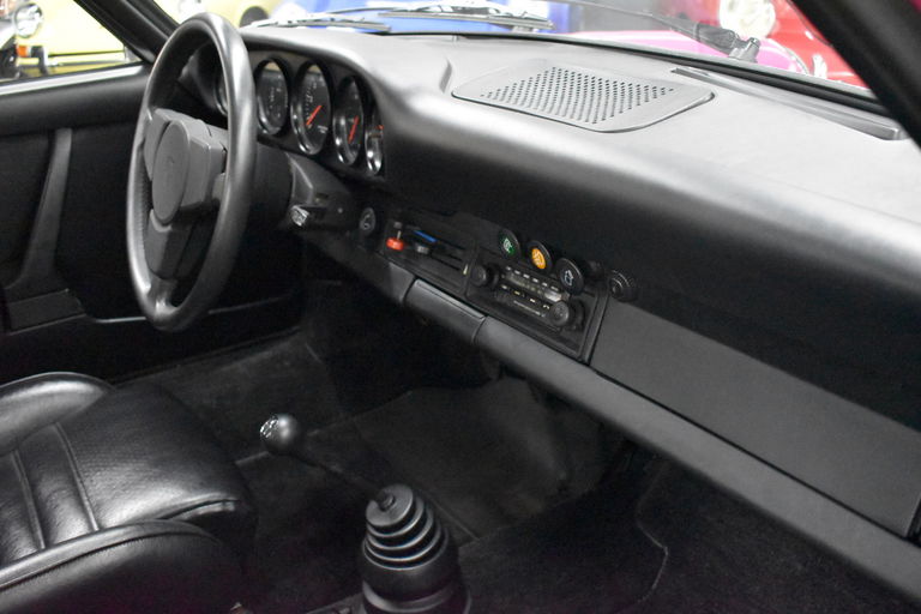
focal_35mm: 34
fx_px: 883
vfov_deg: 38.4
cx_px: 460
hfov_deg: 55.1
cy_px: 307
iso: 12800
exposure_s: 1/125
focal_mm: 23
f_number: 3.8
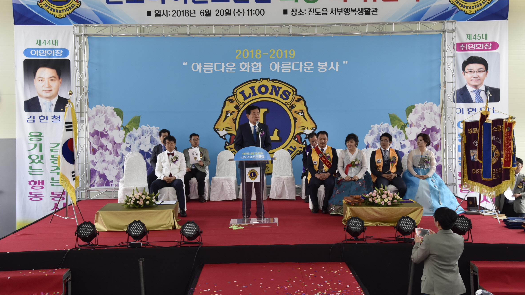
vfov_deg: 25.4
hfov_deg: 43.7
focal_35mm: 47
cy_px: 123
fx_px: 654
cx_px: 263
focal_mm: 44
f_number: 5.6
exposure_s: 1/160
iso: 800
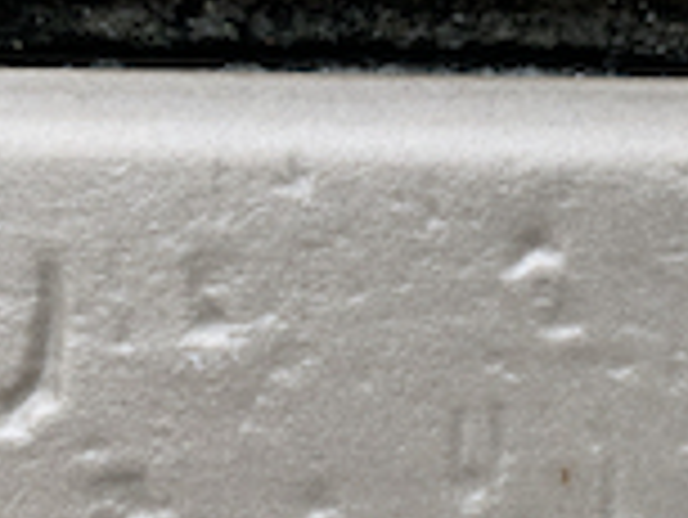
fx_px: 1353
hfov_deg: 28.3
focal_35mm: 68
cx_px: 486
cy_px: 131
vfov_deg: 21.5
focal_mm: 4.25
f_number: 1.8
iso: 25
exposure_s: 1/367
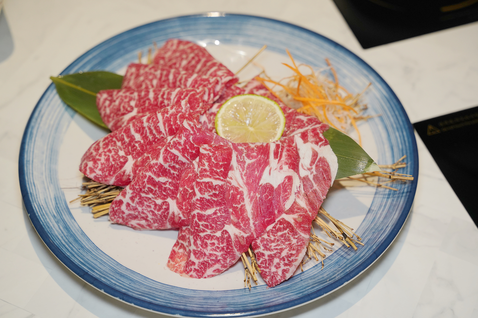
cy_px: 159
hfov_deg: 32.9
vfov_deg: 22.3
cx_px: 239
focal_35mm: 61
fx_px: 810
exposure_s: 1/160
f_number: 4
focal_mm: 61
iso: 1000
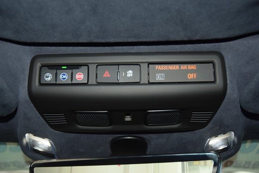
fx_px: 291
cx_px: 130
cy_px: 86
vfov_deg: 33.0
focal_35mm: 40
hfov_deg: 47.9
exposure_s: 1/40
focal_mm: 27
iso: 560
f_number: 3.8
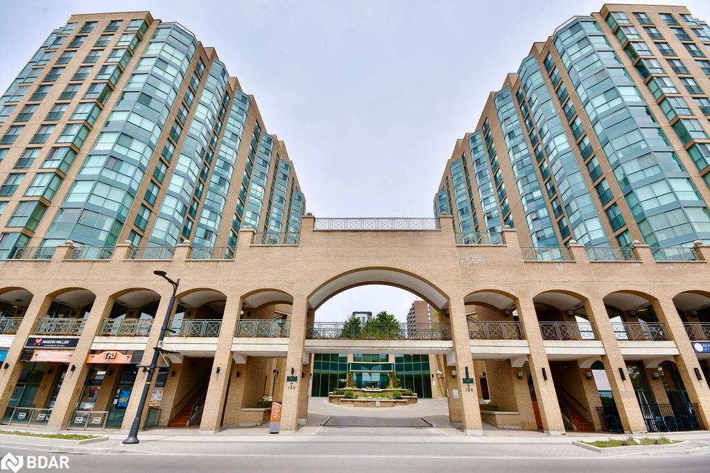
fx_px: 296
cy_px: 236
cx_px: 355
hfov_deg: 100.4
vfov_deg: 77.3
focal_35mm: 15
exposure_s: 1/400
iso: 160
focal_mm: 10
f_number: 10
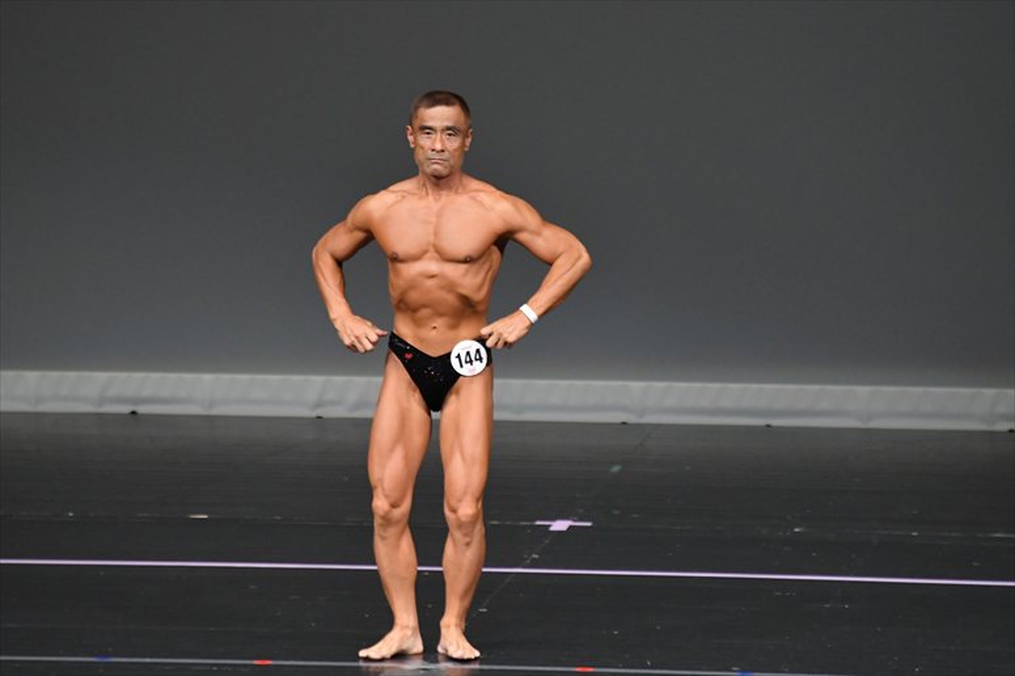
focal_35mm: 375
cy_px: 338
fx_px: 10568
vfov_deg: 3.7
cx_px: 508
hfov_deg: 5.5
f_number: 5.6
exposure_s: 1/400
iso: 4000
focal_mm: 250
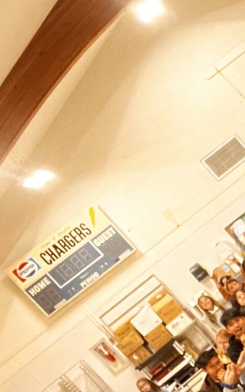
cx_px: 480
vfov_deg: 24.4
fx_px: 898
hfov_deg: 13.5
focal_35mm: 84
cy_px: 282
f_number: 2.2
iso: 320
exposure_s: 1/30
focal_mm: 2.71
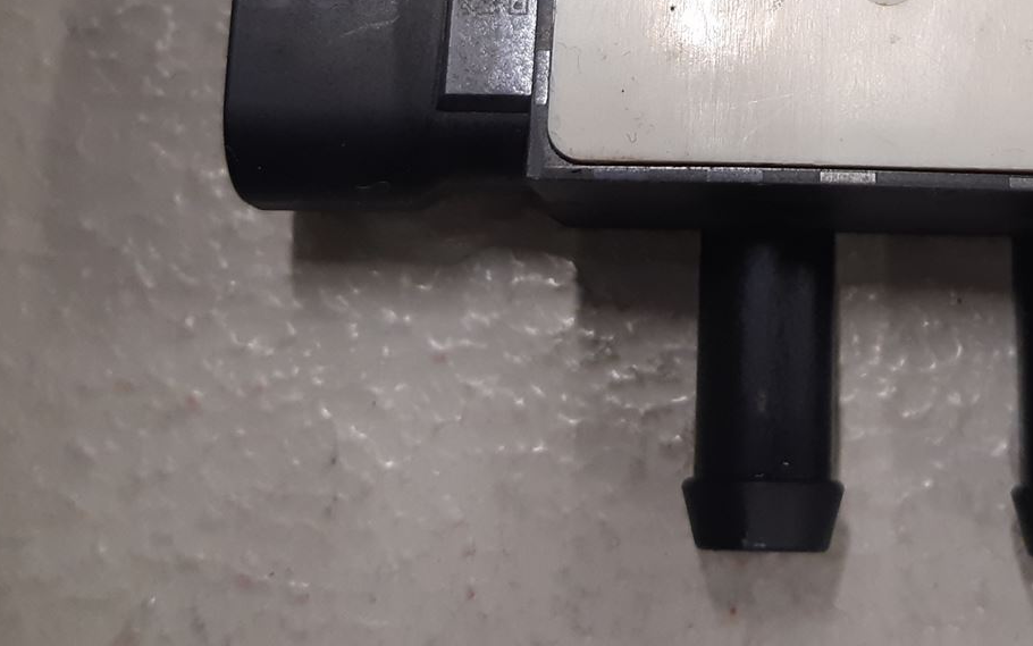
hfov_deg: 32.3
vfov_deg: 20.1
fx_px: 1746
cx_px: 784
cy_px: -44
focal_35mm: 62
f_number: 1.7
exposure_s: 1/50
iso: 160
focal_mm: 3.93
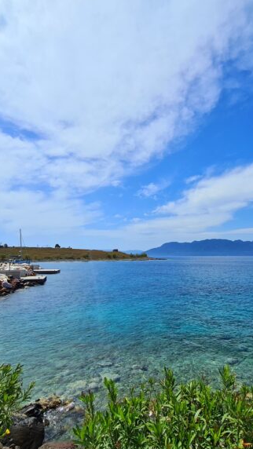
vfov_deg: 89.6
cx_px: 161
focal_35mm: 19
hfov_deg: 57.5
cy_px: 225
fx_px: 226
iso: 64
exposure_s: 1/5000
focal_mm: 2.22
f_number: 2.2
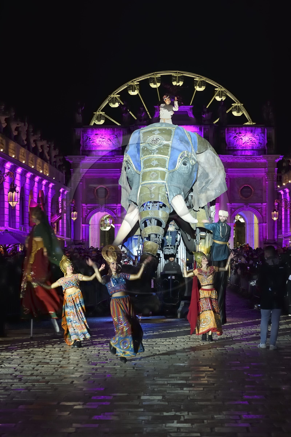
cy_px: 218
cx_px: 146
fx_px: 849
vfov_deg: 28.8
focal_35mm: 70
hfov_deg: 19.5
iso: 1600
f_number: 6.3
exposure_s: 1/25
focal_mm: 70
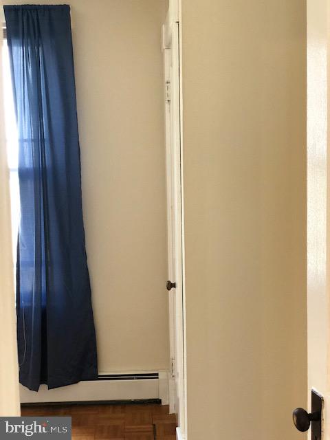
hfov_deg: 28.0
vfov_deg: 36.8
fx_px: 661
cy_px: 220
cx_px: 165
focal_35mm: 52
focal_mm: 6
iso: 160
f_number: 2.4
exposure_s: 1/20
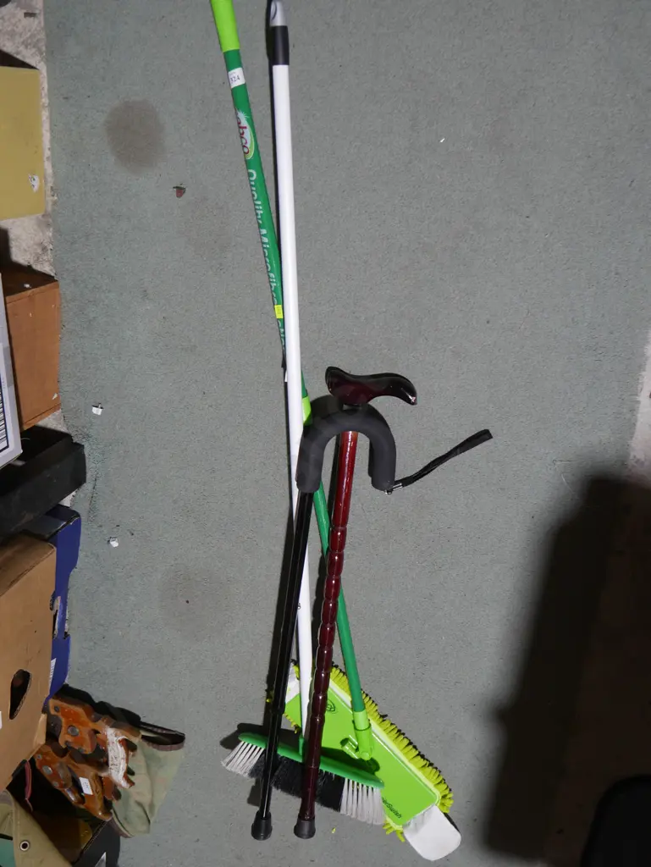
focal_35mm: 36
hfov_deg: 39.7
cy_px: 434
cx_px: 326
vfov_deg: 51.3
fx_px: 902
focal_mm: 18
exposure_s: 1/60
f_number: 4
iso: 400
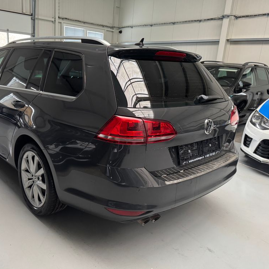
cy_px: 135
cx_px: 102
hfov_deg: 55.0
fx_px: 255
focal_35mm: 29
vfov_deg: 55.6
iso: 500
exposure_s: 1/60
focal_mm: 6.76
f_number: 1.78
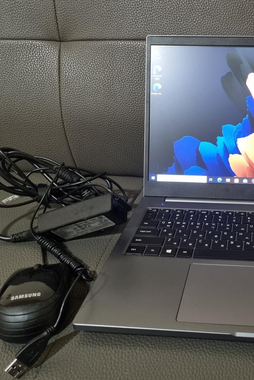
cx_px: 226
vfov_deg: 51.9
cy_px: 193
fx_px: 391
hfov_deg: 34.1
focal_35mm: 37
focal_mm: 5.4
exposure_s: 1/40
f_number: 1.8
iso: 640
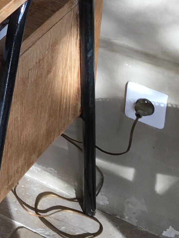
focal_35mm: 127
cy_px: -138
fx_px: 875
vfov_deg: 14.3
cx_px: -124
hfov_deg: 11.0
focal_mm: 4.15
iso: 25
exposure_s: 1/50
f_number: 2.2
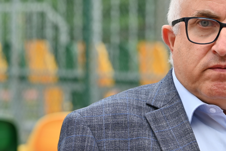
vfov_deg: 4.0
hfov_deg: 6.0
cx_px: 212
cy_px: 56
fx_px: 2134
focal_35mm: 340
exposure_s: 1/100
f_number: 9
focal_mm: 180
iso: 100
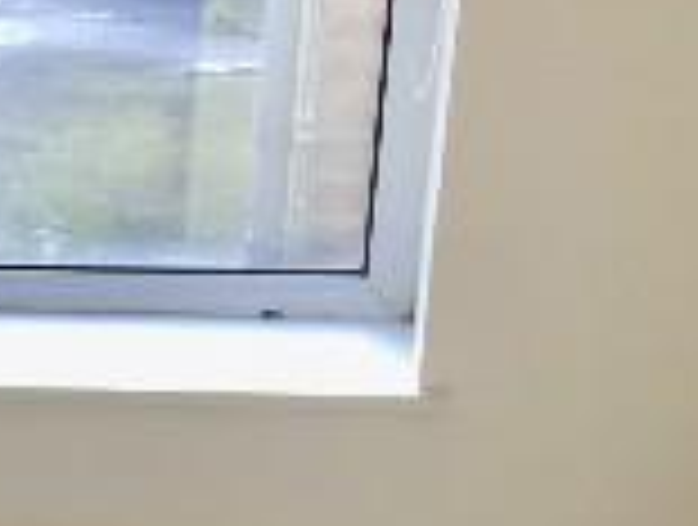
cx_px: -865
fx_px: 3860
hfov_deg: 9.4
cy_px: 836
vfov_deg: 7.6
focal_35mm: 191
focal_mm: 4.15
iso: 32
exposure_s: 1/50
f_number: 2.2
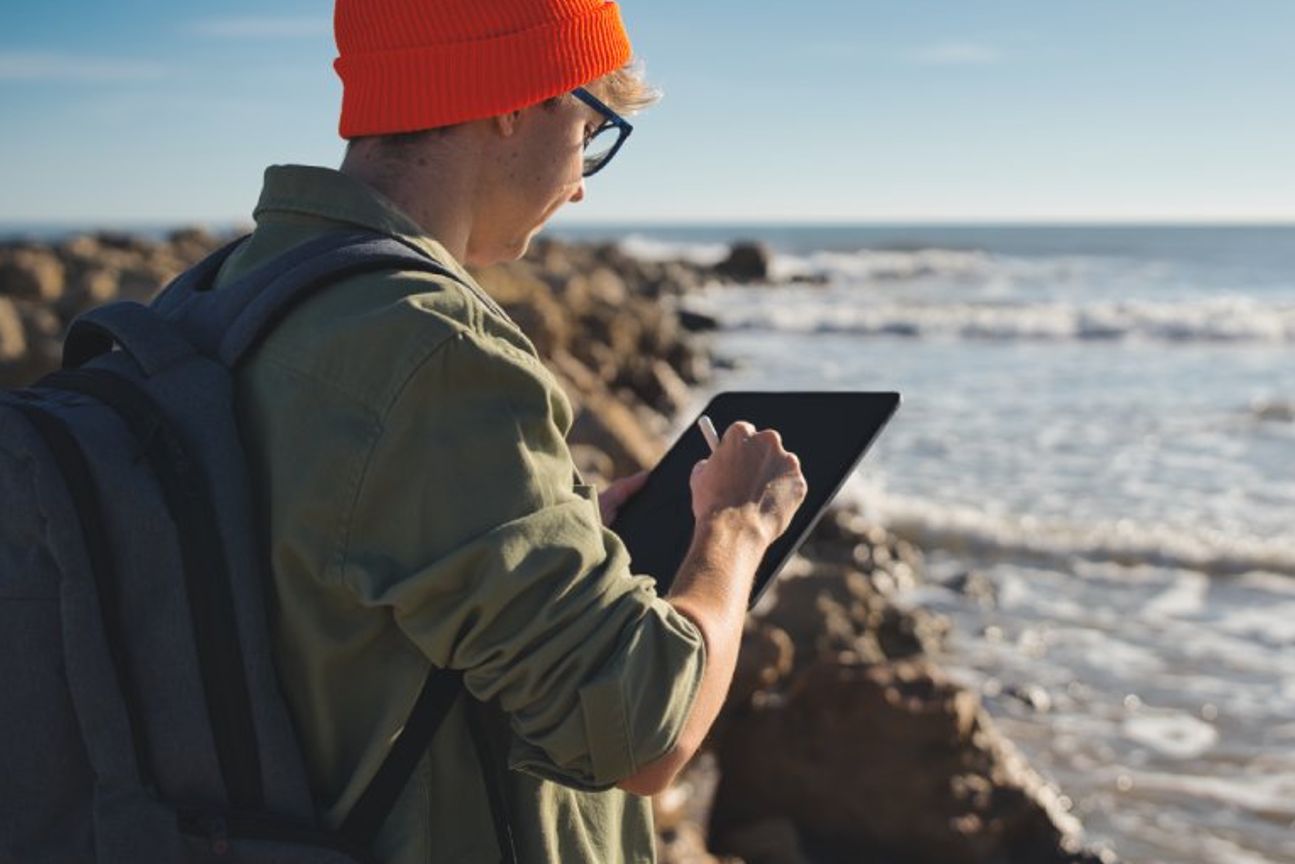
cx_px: 845
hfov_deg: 38.5
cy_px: 363
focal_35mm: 51
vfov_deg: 26.4
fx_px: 1834
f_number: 2.8
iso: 64
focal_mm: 39
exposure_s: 1/2000
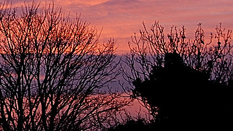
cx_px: -64
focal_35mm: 202
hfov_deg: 10.5
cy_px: -44
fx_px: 1247
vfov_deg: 6.0
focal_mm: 50
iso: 400
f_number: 7.1
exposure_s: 1/30
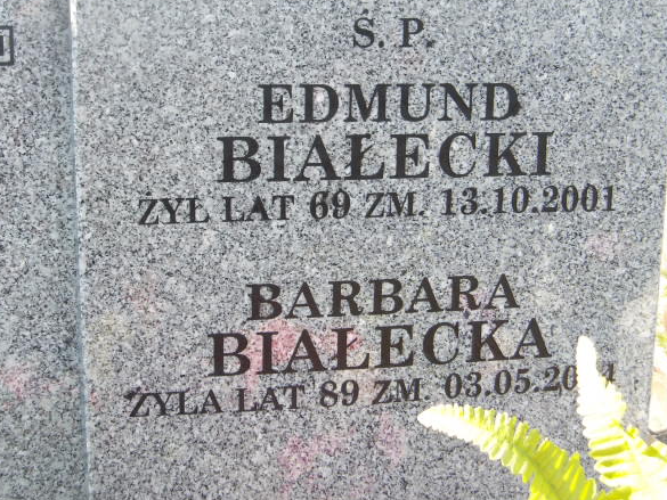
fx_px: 1118
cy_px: 247
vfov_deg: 25.2
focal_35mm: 58
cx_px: 332
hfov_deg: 33.2
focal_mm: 9.4
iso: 100
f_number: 4.2
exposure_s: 1/145
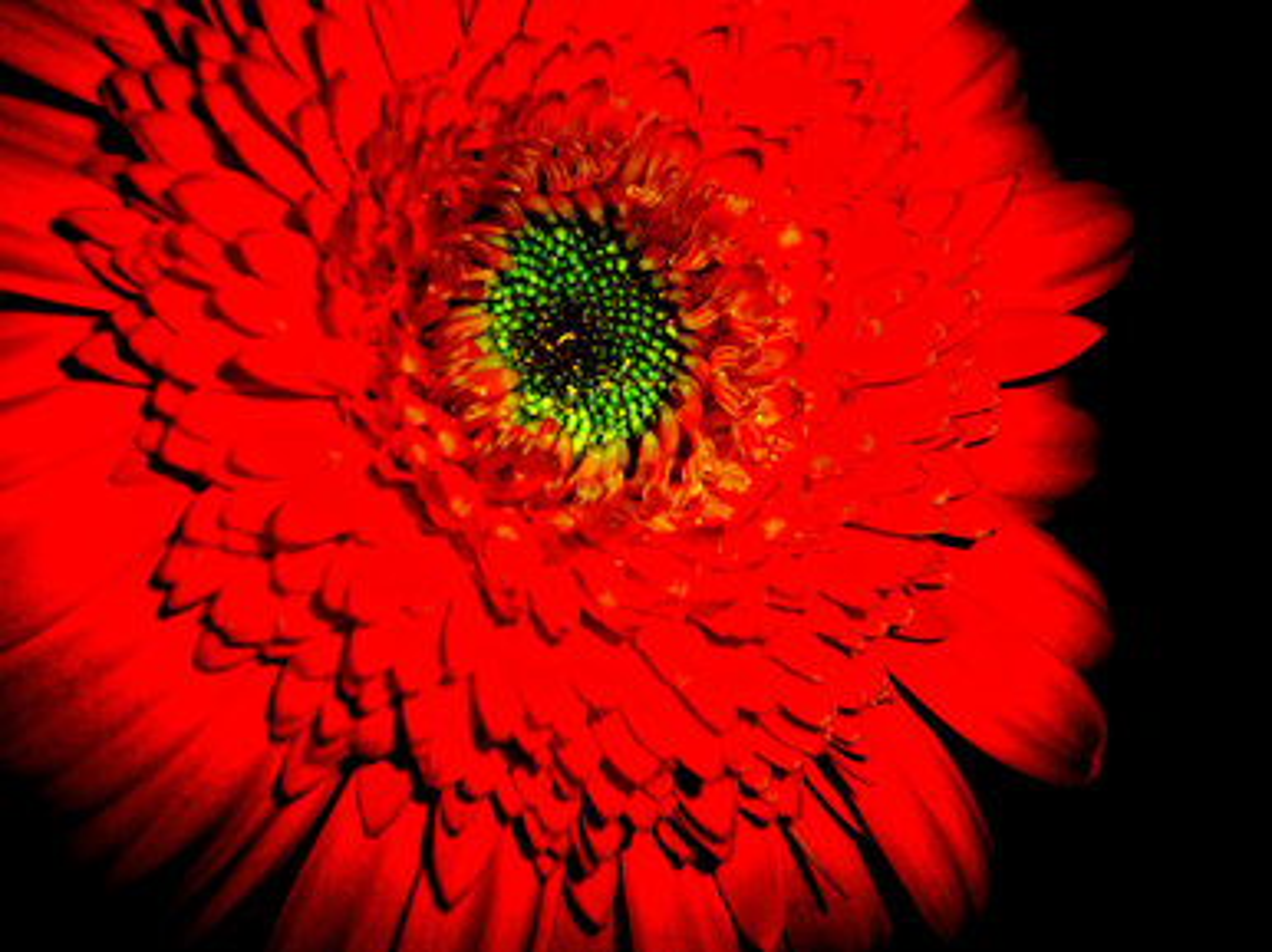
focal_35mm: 44
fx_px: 1616
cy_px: 476
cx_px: 636
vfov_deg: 32.8
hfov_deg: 43.0
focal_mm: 7.4
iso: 64
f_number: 4.9
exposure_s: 1/60
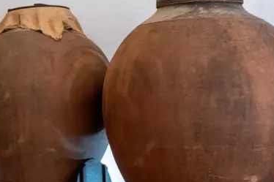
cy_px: 33
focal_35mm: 77
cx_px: -119
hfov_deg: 22.4
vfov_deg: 17.5
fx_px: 586
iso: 1600
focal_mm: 24
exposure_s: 1/50
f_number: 8
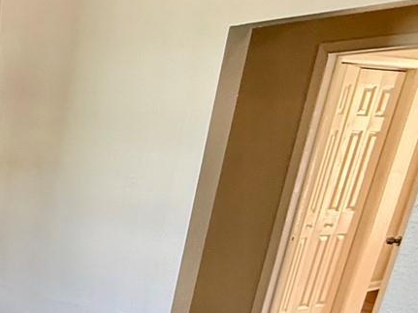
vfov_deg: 25.7
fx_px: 628
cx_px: -204
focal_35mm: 52
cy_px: 355
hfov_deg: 26.7
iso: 200
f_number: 2.2
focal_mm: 2.22
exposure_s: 1/60
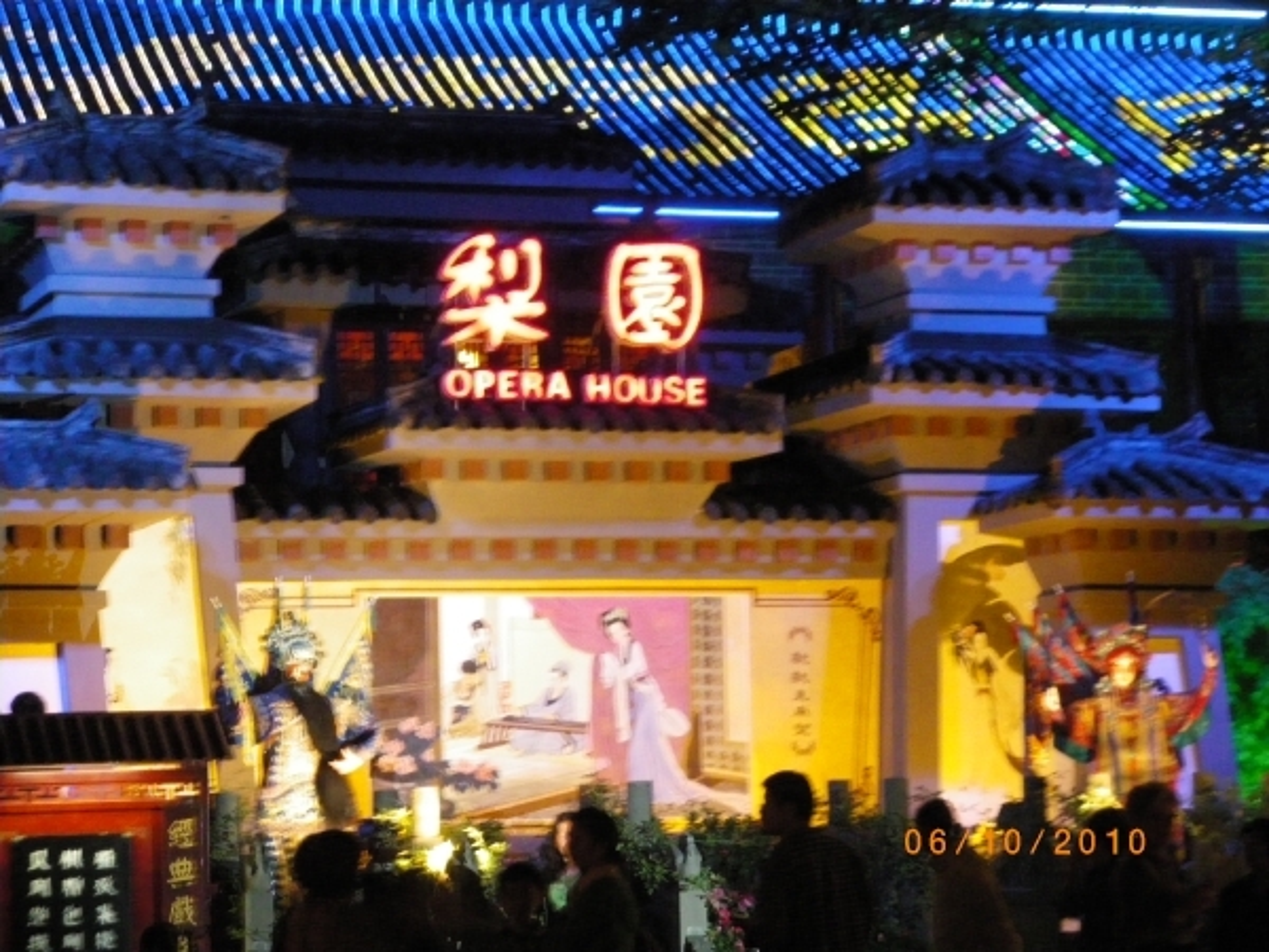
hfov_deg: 20.0
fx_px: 3593
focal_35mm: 98
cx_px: 634
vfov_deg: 15.1
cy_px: 476
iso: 800
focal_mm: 17.4
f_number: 5
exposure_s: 1/13
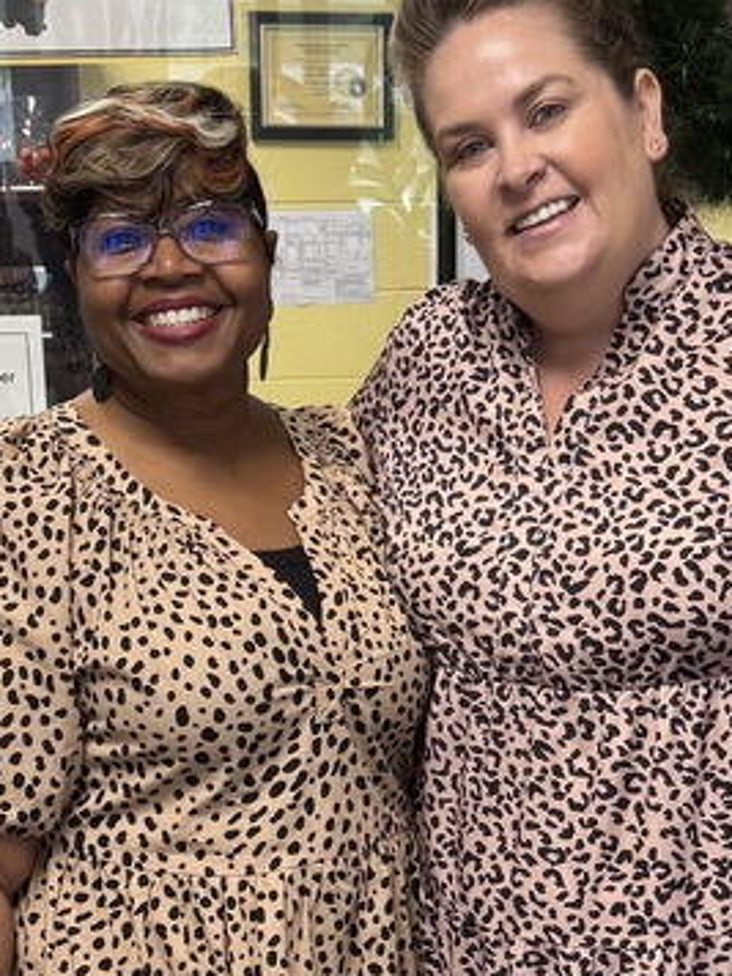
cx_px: 392
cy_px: 765
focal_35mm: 69
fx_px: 1945
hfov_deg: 21.3
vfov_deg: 27.7
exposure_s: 1/60
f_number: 1.78
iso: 160
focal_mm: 6.76
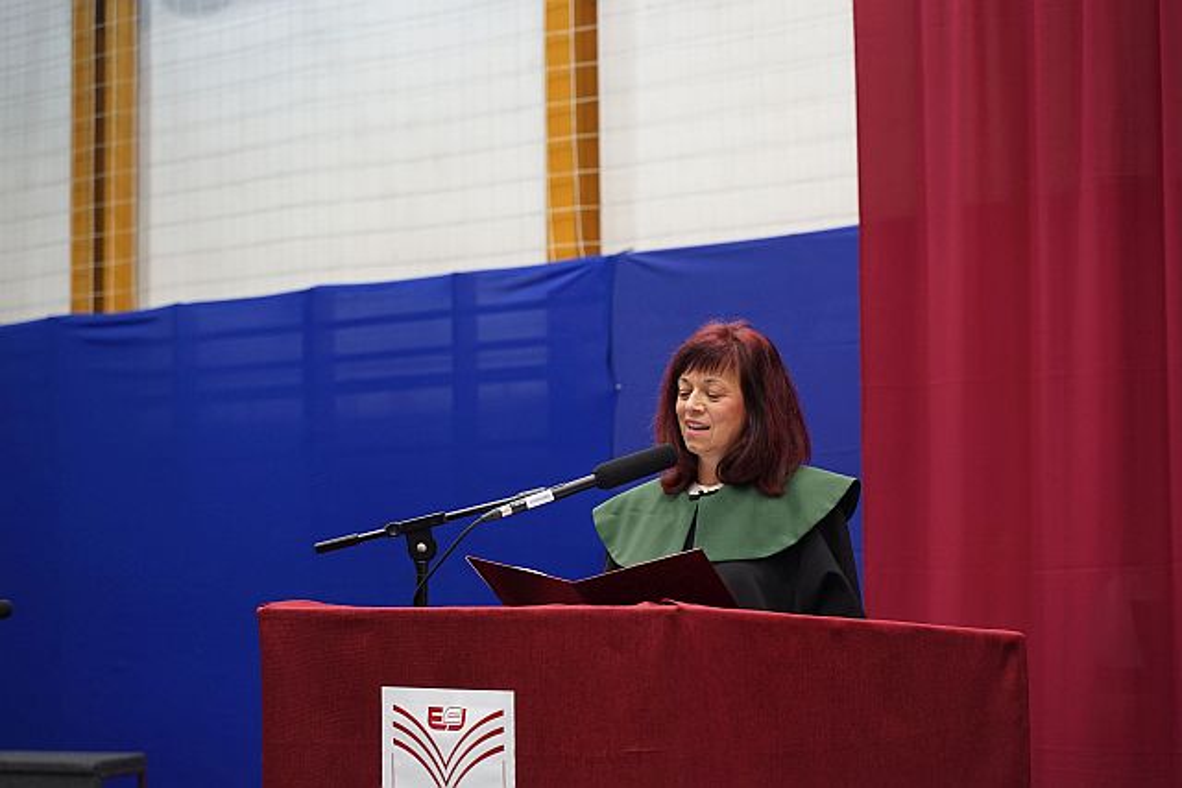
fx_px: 2463
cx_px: 591
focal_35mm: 75
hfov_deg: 27.0
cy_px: 394
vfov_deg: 18.2
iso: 1000
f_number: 4
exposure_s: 1/160
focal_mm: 75
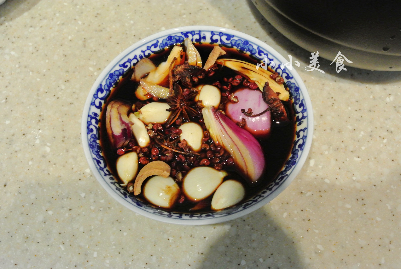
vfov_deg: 32.0
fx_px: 468
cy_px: 134
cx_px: 200
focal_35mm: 42
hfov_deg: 46.3
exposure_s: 1/60
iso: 2000
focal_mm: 15.6
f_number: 4.2
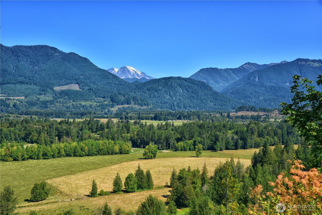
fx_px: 429
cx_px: 161
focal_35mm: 48
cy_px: 108
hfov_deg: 41.1
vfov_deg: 28.1
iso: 200
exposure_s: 1/400
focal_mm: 48
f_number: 10
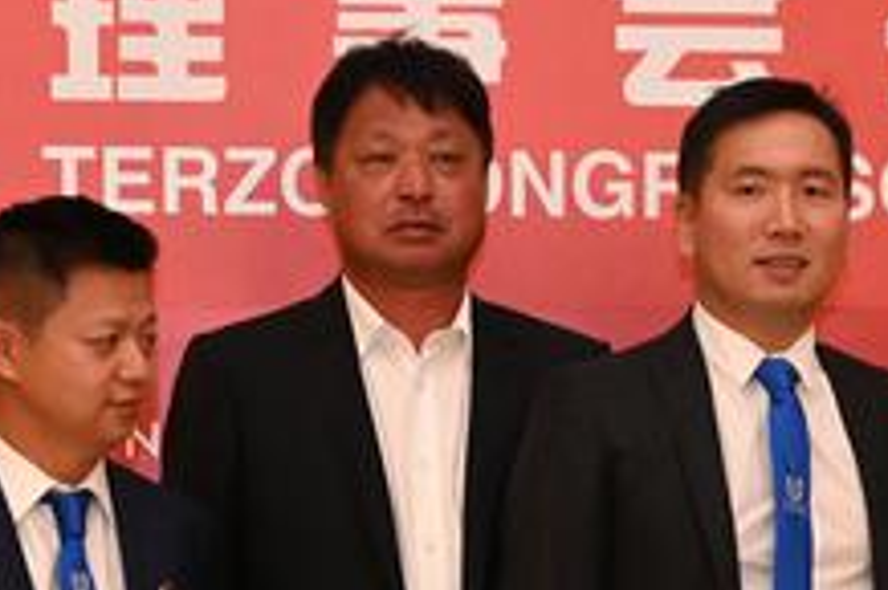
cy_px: 885
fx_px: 3993
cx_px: 713
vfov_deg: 8.3
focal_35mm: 162
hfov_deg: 12.6
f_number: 5.6
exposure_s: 1/160
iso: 6400
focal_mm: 49
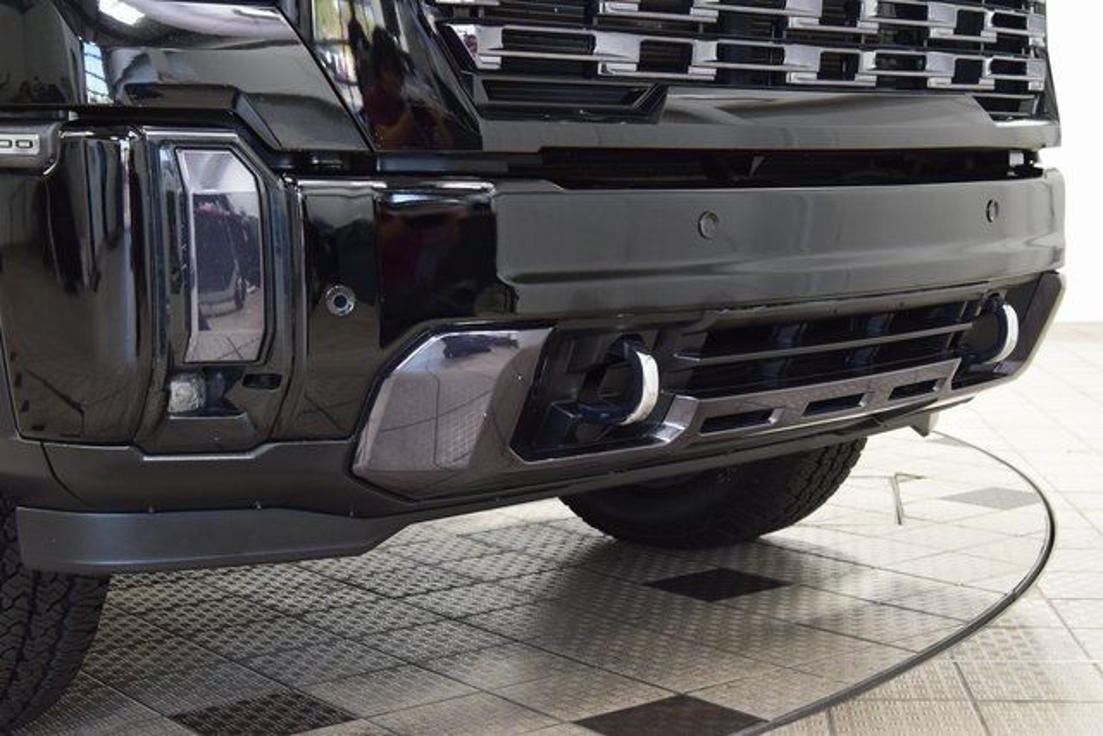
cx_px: 552
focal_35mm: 57
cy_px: 368
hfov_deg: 35.0
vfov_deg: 23.8
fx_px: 1747
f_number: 6.3
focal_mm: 38
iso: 1400
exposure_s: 1/15
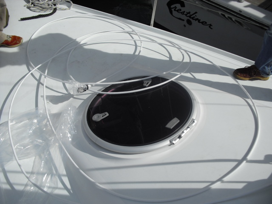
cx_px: 136
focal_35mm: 36
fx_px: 283
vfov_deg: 39.7
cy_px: 102
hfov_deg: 51.4
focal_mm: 6.3
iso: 64
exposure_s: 1/400
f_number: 7.8
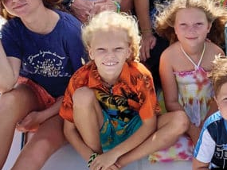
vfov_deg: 23.5
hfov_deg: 30.5
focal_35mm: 62
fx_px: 407
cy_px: 52
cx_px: 178
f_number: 2.2
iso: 25
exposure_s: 1/871
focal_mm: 2.71
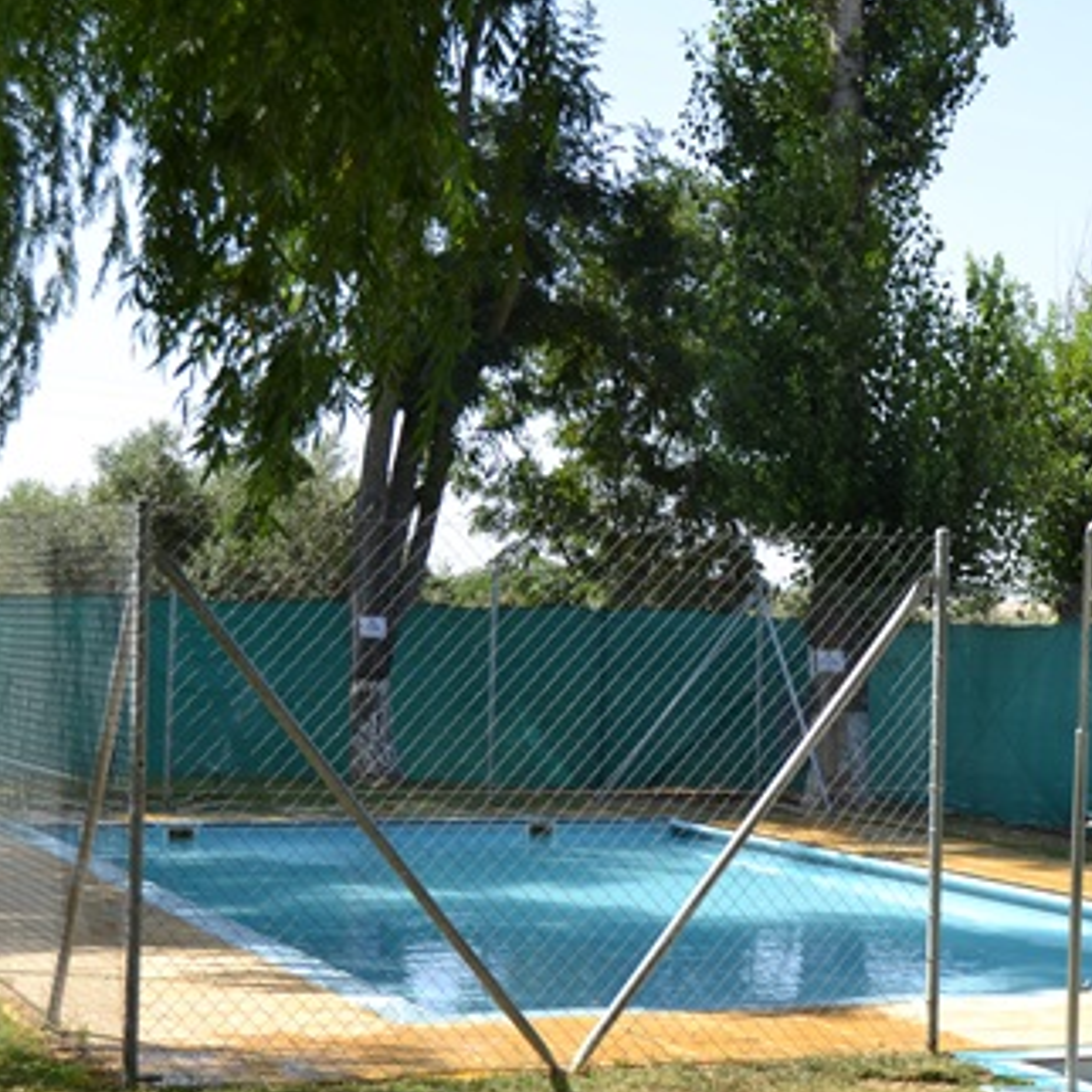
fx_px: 2712
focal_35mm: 76
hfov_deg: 22.3
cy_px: 651
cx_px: 960
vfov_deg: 22.7
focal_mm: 32
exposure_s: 1/200
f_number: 7.1
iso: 100
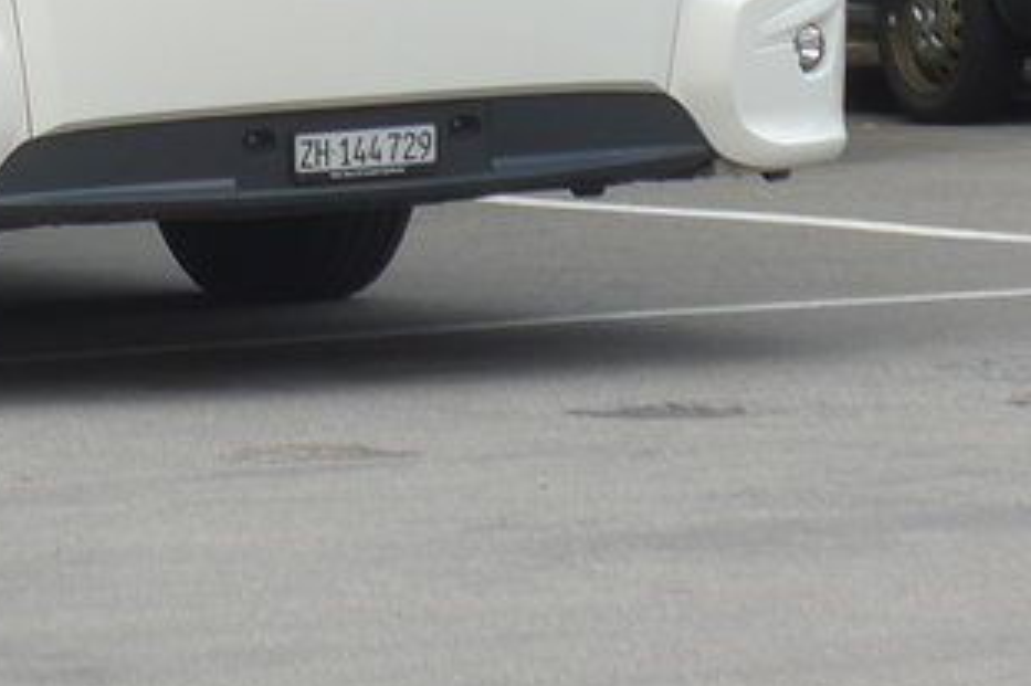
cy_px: -719
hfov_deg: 5.0
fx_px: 11850
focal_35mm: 414
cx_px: -288
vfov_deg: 3.3
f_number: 4.8
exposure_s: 1/160
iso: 80
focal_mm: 20.4
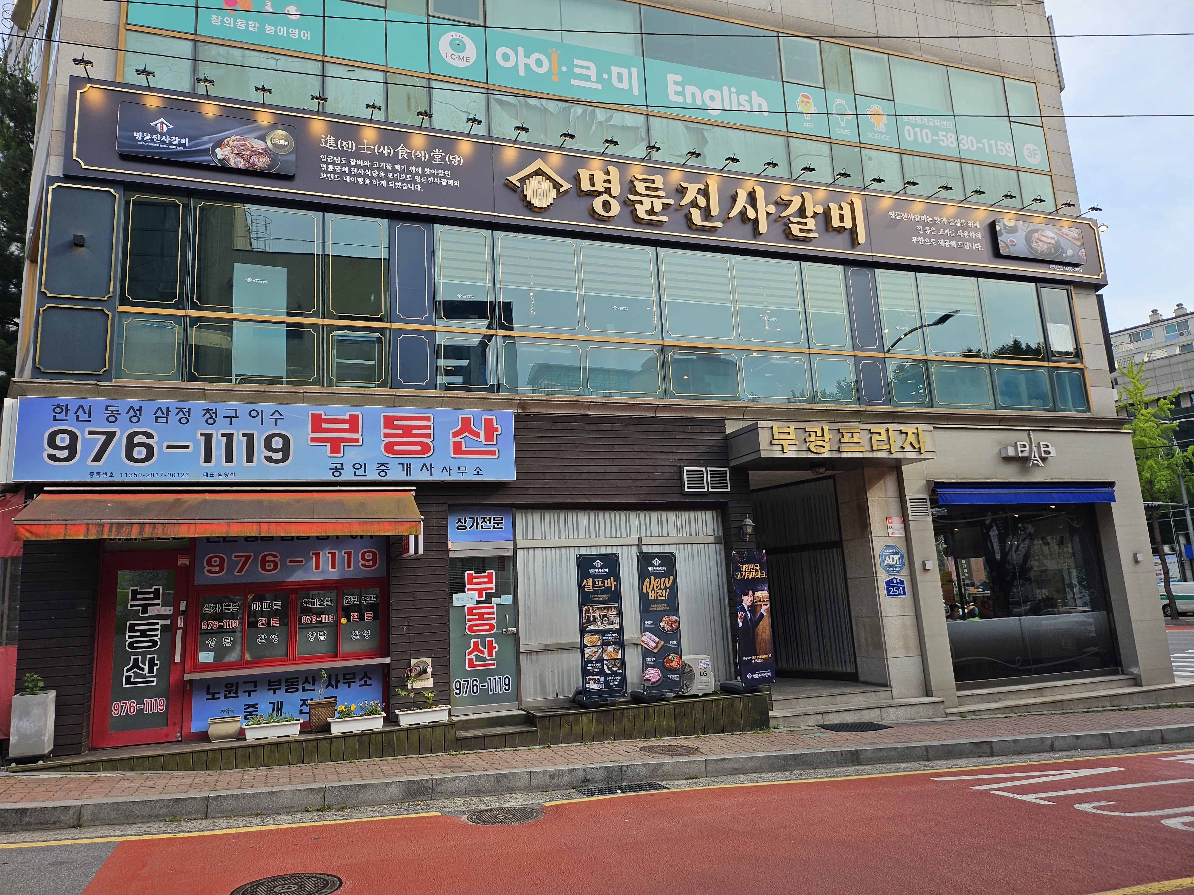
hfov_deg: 71.6
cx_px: 597
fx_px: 828
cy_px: 448
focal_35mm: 24
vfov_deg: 56.8
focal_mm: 5
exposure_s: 1/1899
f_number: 1.8
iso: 50
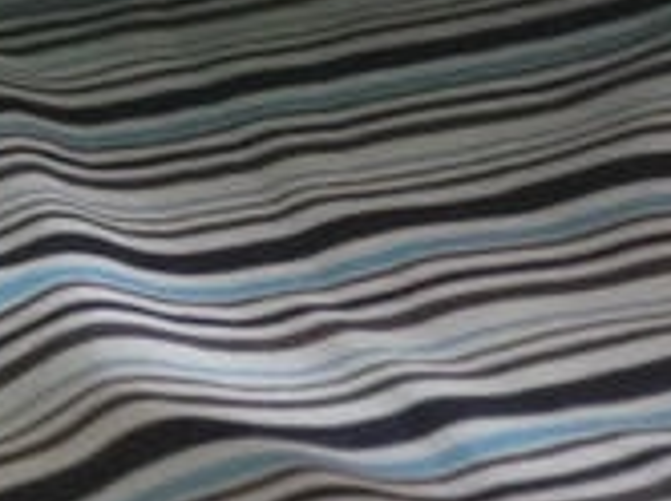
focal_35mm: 290
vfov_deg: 4.8
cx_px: -934
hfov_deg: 6.5
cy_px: -1091
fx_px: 5613
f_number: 1.7
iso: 800
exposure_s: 1/80
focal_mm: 20
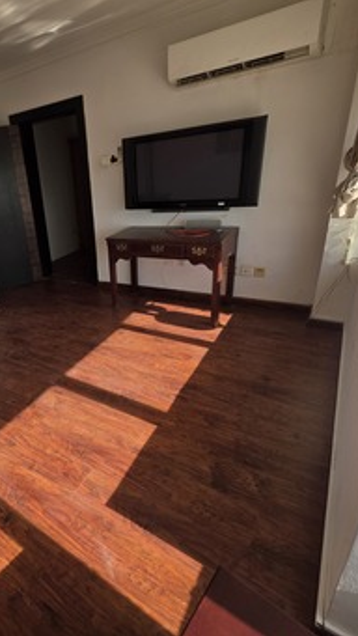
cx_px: 61
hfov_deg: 53.6
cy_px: 318
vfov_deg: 89.6
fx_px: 320
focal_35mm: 19
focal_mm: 2.2
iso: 40
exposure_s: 1/287
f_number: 1.9
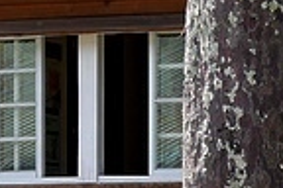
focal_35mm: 295
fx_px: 2319
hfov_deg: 7.0
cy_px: 64
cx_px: 79
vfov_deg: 4.7
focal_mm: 20
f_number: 4
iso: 200
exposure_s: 1/640
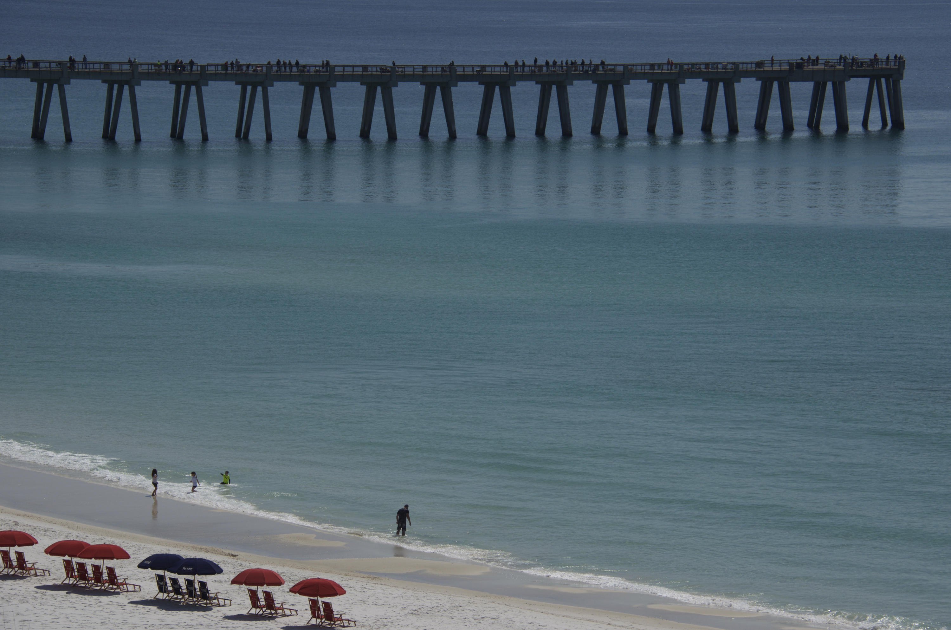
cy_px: 315
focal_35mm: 158
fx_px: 4152
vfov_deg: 8.7
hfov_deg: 13.1
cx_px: 476
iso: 125
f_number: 8
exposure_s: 1/250
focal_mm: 105
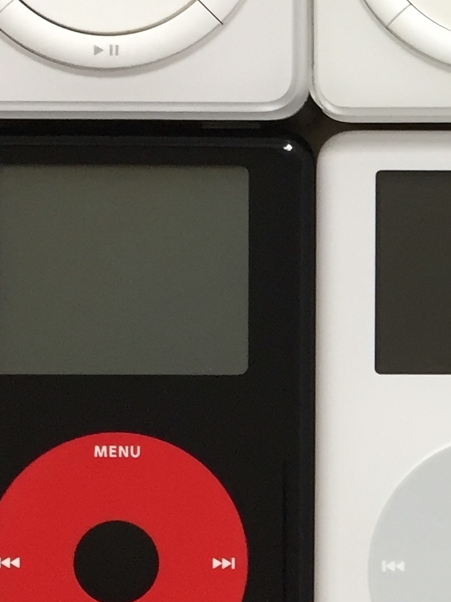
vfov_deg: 17.0
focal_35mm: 115
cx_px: 704
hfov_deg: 12.2
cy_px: 449
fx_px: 1998
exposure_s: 1/33
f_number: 2.2
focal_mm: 4.15
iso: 32
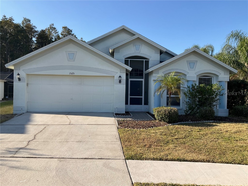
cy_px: 93
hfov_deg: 61.7
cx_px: 124
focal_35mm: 29
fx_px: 208
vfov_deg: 48.2
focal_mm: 3
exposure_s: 1/1311
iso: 16
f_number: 1.8
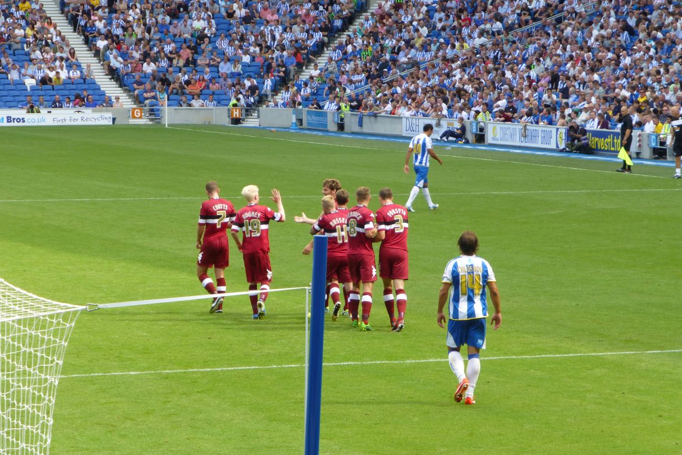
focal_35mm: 184
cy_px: 199
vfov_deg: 7.5
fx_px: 3486
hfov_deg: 11.2
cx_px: 340
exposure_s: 1/100
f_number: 5.4
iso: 100
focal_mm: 31.3
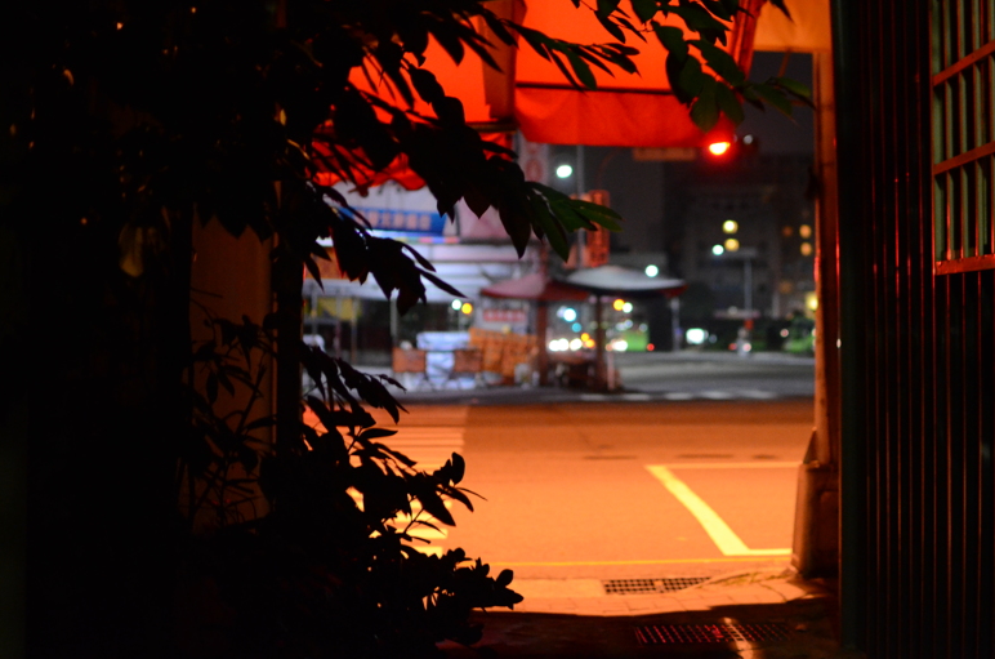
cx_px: 633
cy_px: 240
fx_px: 1921
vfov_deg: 19.4
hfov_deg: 28.9
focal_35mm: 70
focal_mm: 35
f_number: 1.8
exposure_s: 1/30
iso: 1800
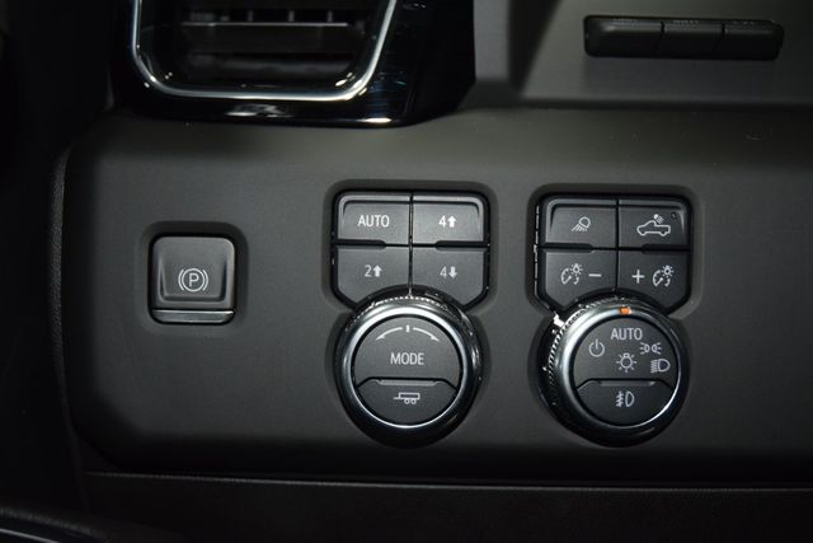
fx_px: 1152
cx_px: 406
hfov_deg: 38.9
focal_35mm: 51
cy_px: 272
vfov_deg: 26.5
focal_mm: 34
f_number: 4
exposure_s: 1/25
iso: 560
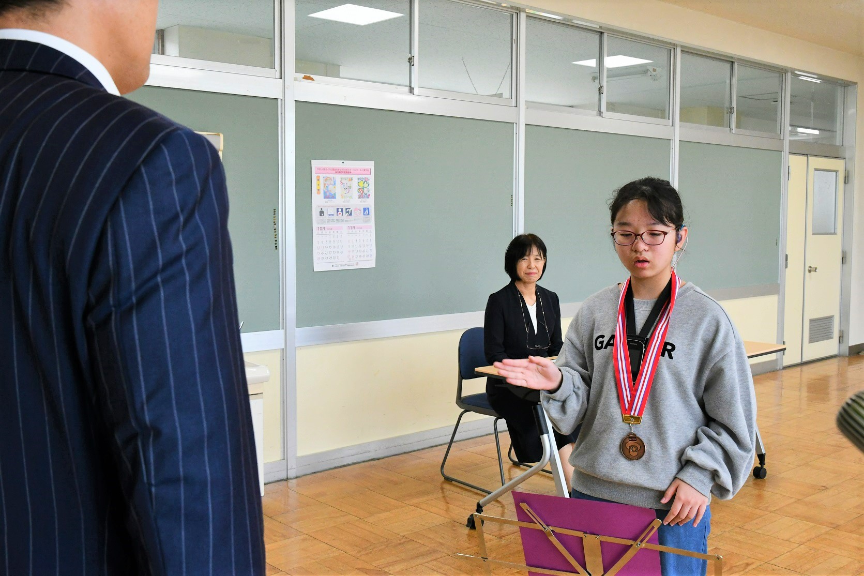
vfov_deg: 35.9
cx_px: 432
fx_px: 888
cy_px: 288
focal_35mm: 37
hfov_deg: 51.9
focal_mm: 25
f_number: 8
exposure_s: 1/250
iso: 2000
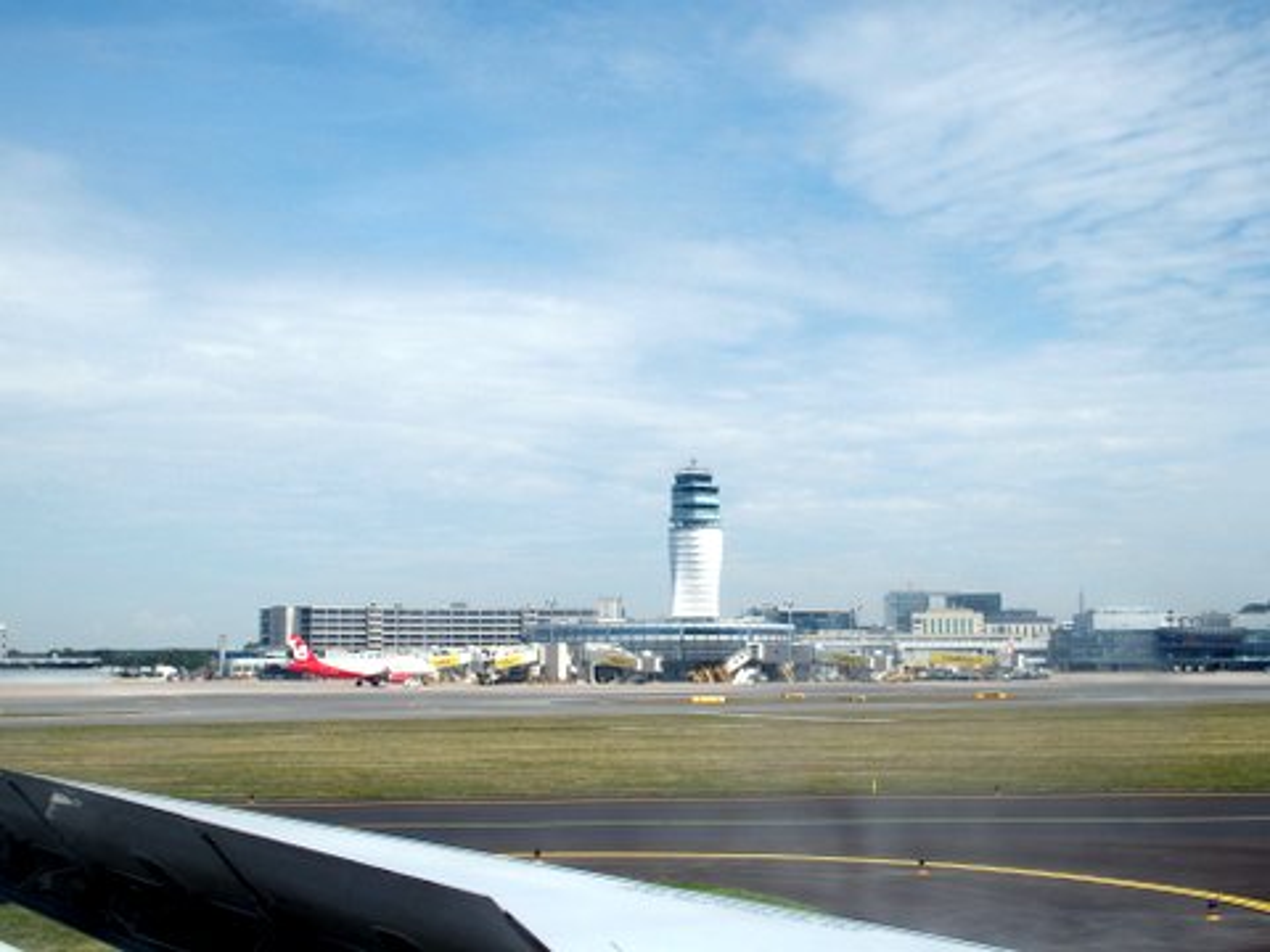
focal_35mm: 50
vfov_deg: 29.1
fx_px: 1834
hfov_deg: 38.2
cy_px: 476
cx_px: 635
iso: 100
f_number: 4.5
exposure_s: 1/1000
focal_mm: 10.8
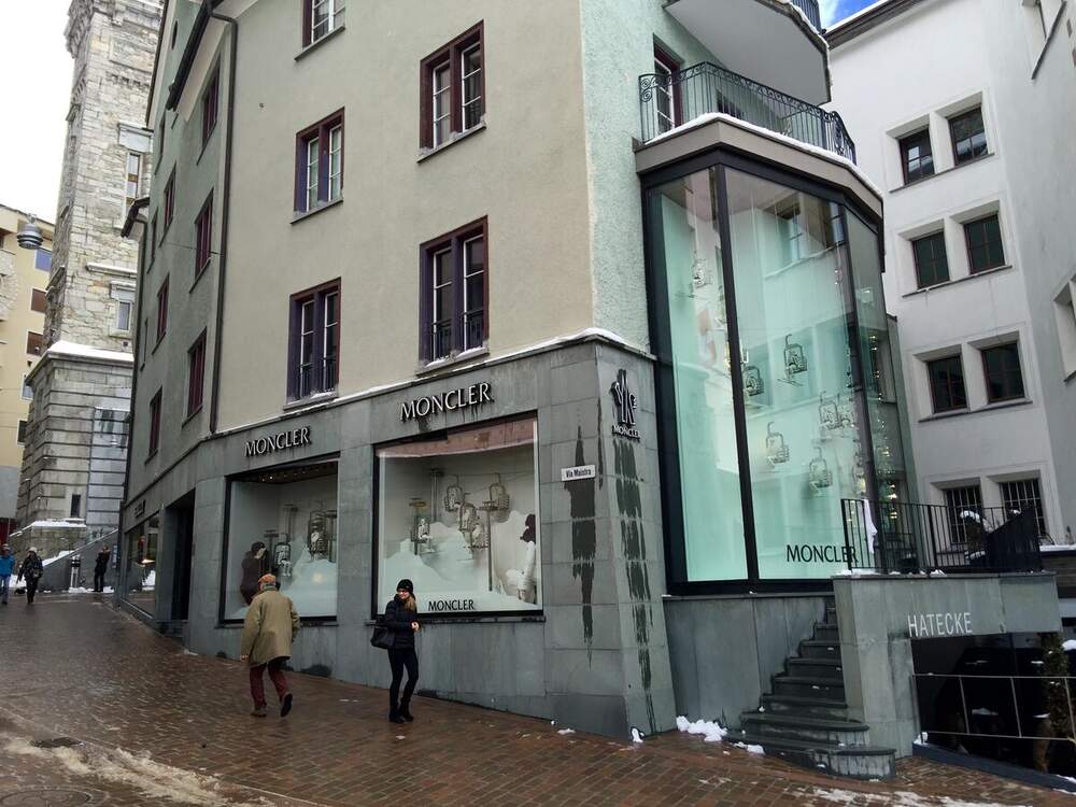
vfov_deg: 48.2
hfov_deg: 61.7
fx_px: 901
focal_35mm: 29
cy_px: 404
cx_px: 538
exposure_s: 1/590
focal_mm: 4.15
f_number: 2.2
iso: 32
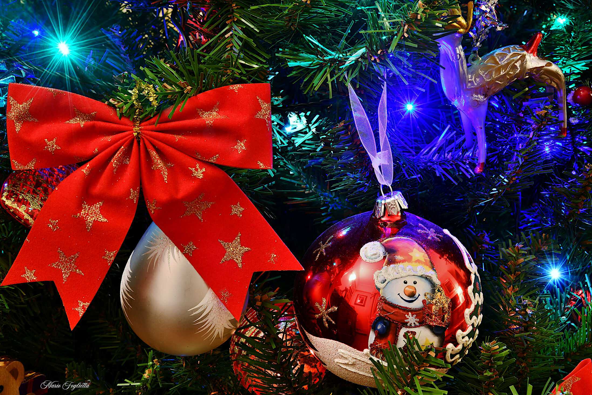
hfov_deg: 29.7
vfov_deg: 20.0
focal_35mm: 68
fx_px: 1118
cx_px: 307
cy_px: 189
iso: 100
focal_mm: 62
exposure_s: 30
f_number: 22
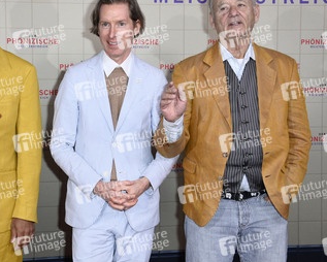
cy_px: 114
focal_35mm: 60
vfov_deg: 25.4
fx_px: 581
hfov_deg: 31.2
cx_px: 115
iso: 800
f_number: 5.6
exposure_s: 1/250
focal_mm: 45
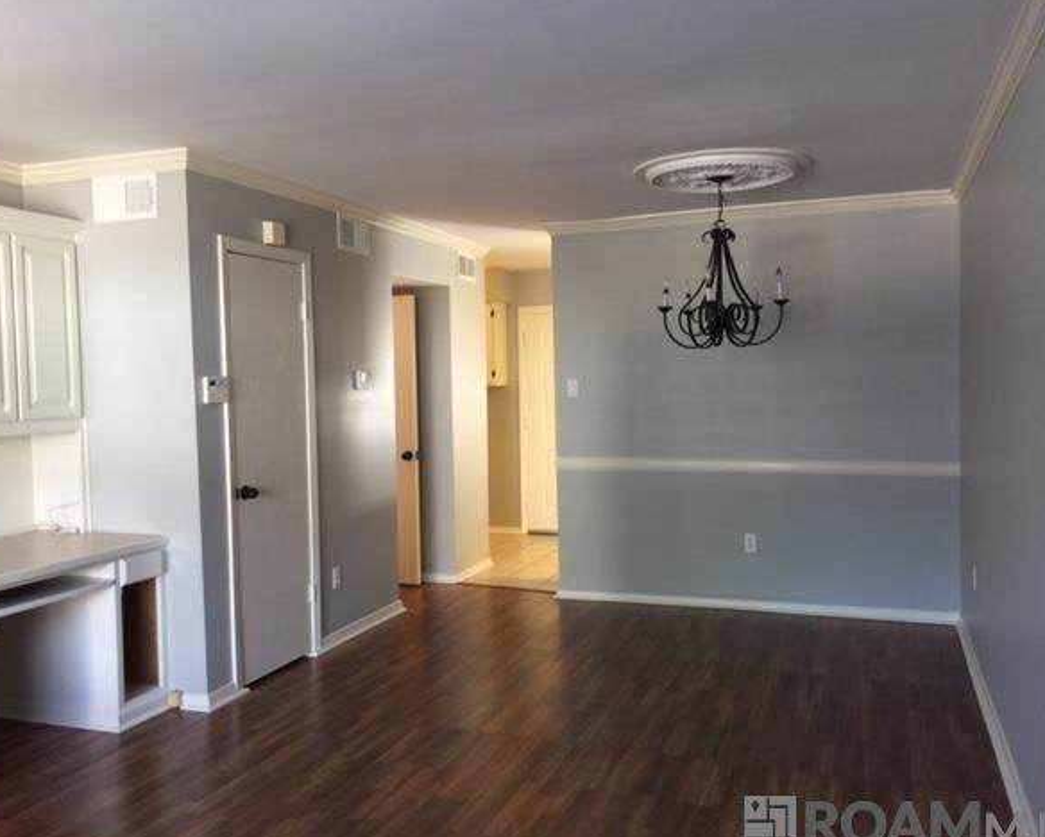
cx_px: 519
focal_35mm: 31
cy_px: 418
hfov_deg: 57.1
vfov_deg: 47.2
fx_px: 959
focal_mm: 4.15
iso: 50
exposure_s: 1/15
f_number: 2.2
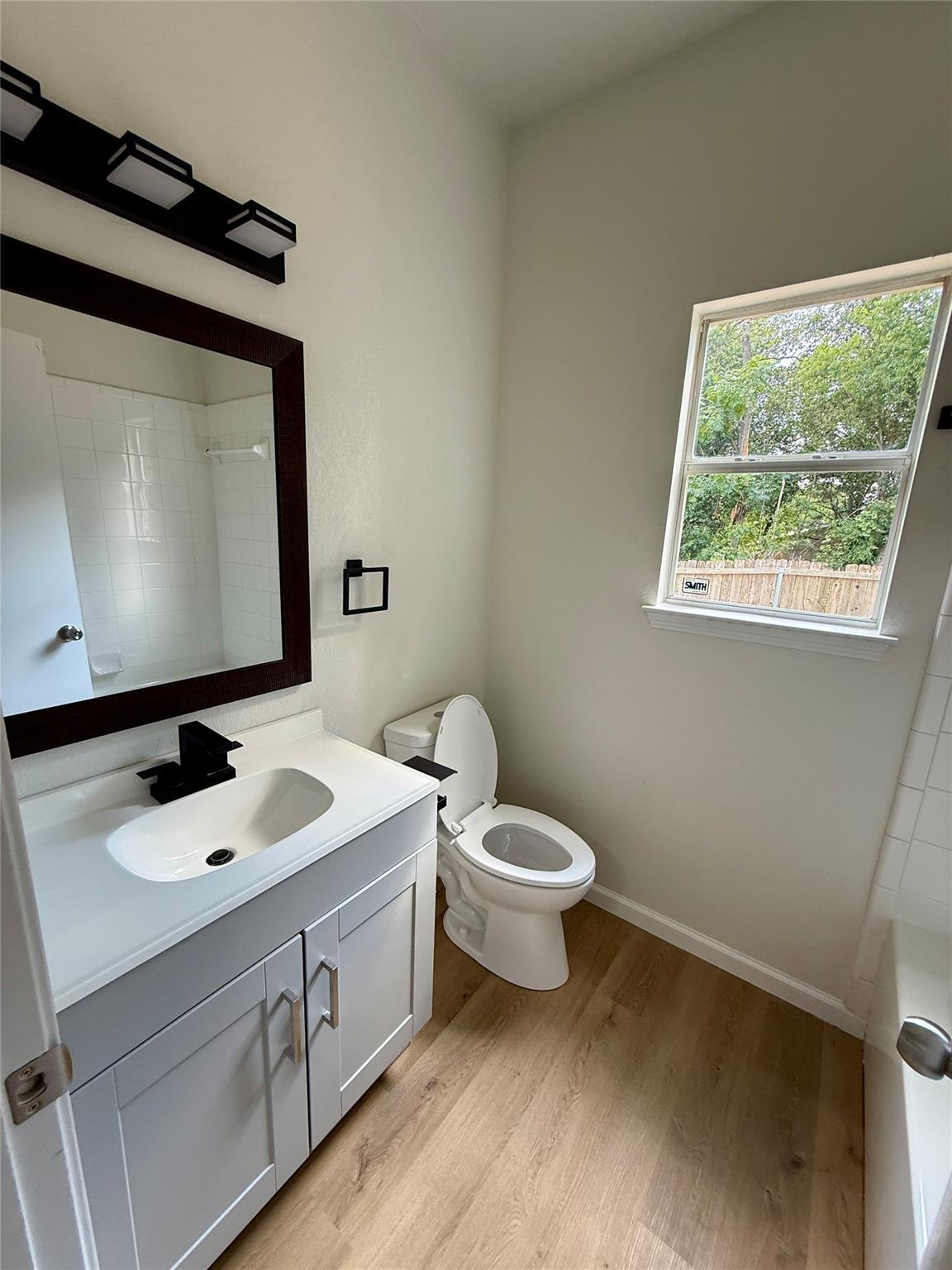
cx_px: 476
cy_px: 635
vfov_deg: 102.1
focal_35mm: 14
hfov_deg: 85.7
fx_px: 513
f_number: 2.2
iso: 125
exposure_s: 1/120
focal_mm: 2.22
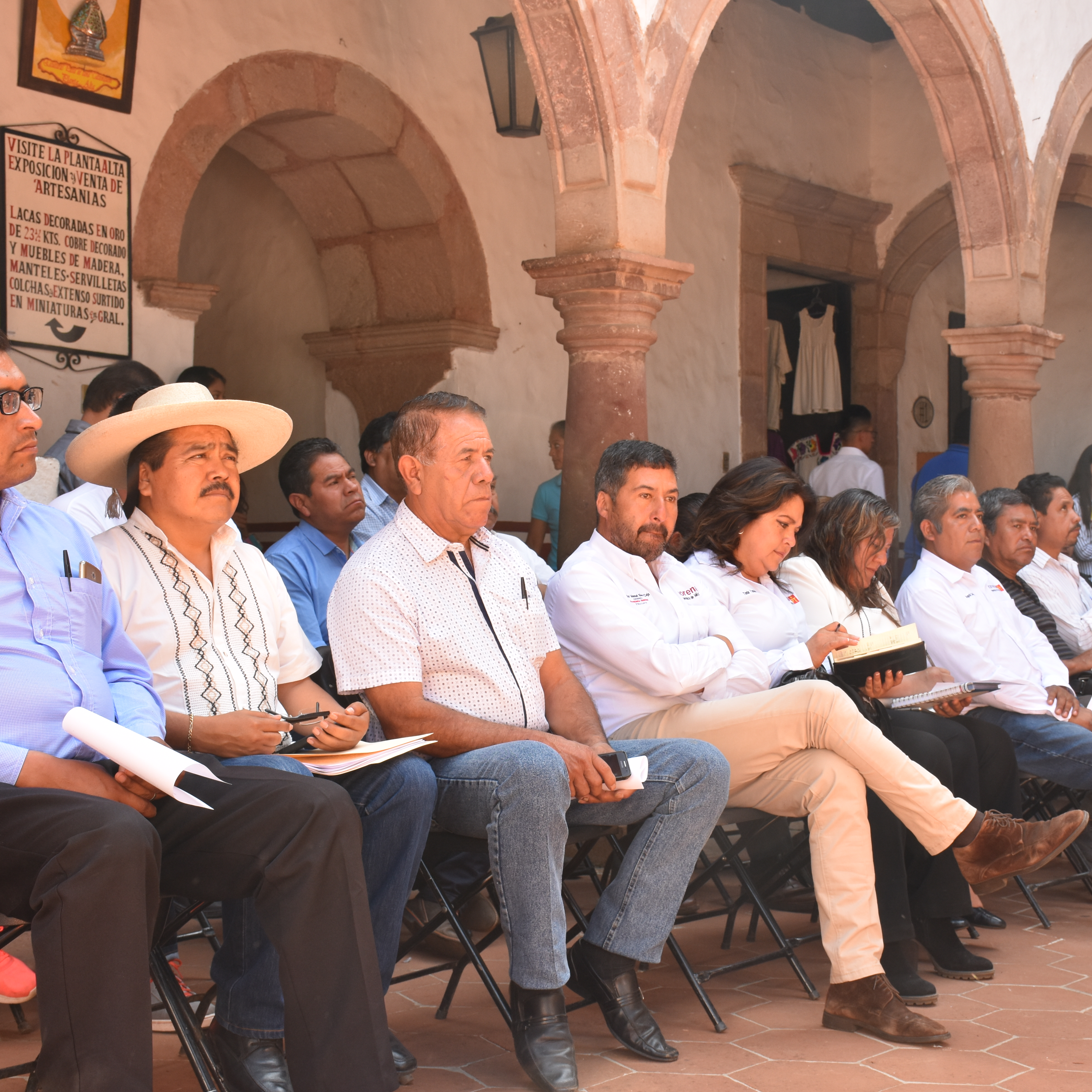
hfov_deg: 29.5
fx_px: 2070
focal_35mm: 58
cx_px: 646
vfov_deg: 29.6
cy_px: 541
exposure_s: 1/60
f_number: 8
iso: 320
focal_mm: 30
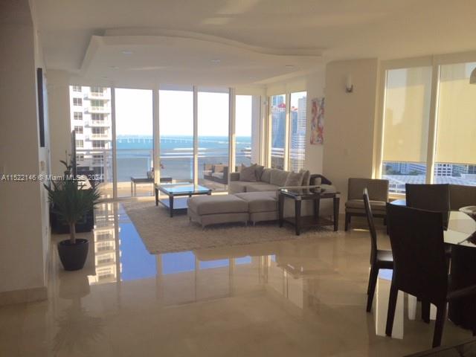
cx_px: 238
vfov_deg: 48.2
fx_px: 399
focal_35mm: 29
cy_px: 178
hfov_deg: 61.7
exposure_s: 1/194
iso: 32
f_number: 2.2
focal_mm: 4.15
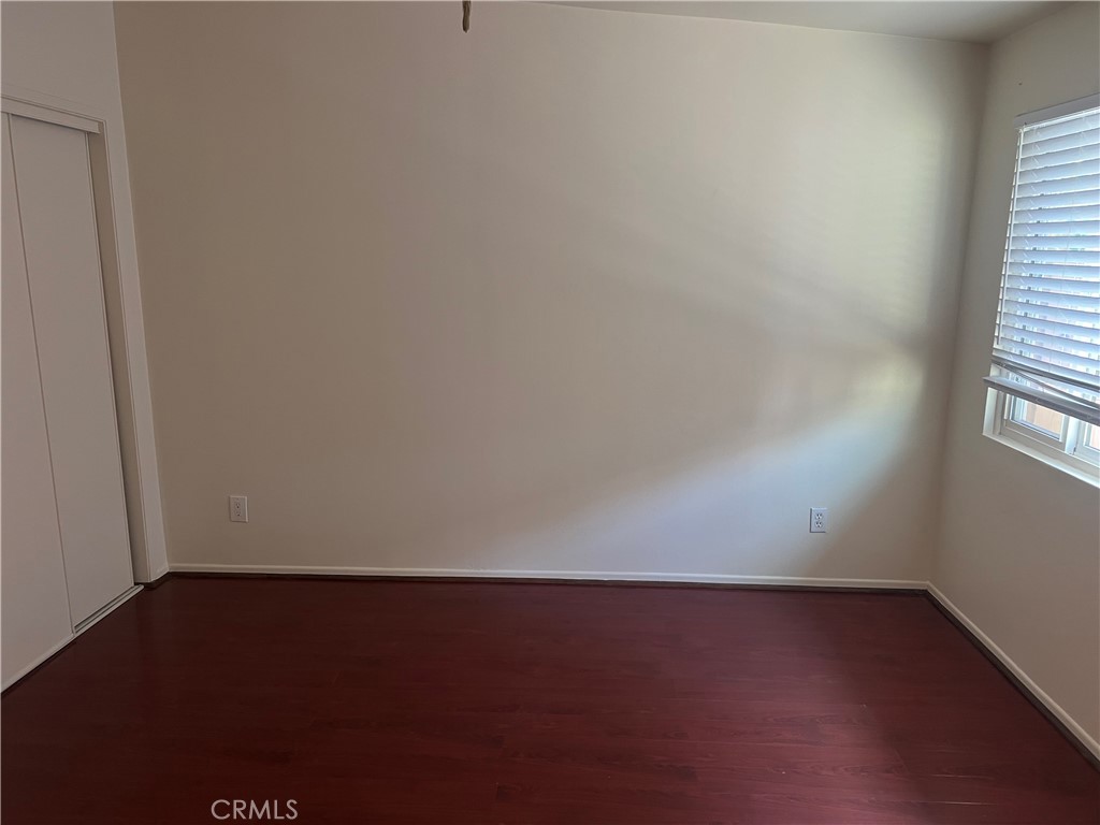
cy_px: 412
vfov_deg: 53.1
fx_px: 826
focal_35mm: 26
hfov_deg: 67.3
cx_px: 550
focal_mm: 5.7
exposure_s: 1/60
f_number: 1.5
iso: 125
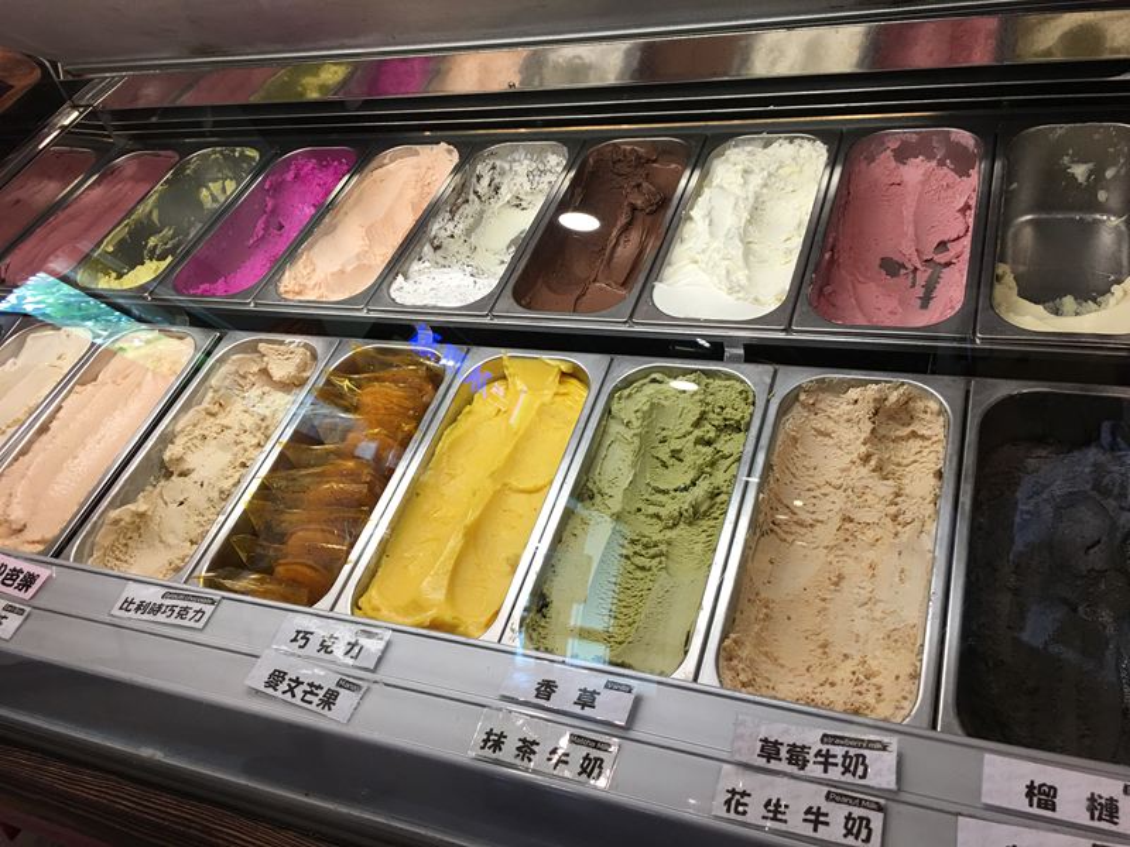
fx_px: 947
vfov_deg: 48.2
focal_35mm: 29
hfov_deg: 61.7
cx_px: 565
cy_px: 424
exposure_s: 1/30
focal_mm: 4.15
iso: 40
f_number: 2.2
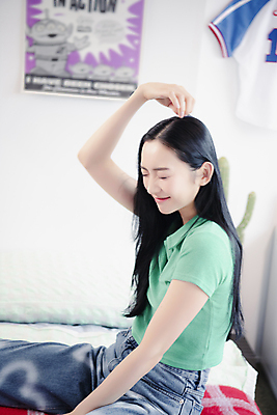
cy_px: 208
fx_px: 715
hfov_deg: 21.9
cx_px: 138
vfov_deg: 32.4
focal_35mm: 62
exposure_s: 1/100
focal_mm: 62
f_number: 2.8
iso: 400
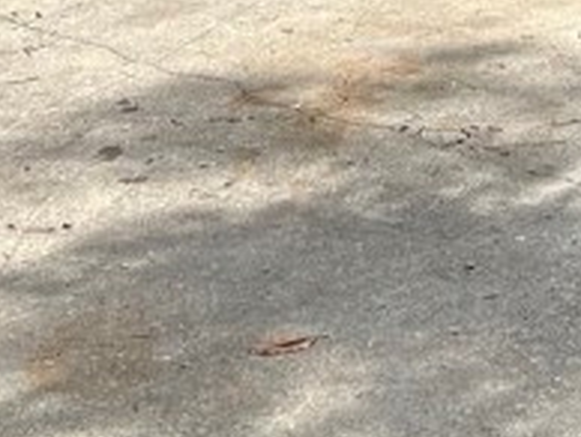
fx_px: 2302
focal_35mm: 137
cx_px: 563
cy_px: -443
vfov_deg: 10.0
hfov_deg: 14.2
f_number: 1.5
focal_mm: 5.7
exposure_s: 1/1431
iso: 50
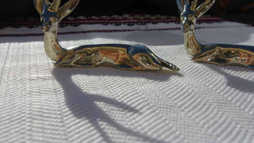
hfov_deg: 51.6
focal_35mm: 39
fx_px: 263
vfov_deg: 30.3
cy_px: 51
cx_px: 125
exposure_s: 1/640
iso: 80
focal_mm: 5.8
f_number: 5.6
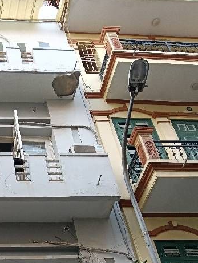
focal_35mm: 60
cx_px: -20
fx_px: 457
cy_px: 280
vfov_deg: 29.4
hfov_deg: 23.0
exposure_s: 1/33.3
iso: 125
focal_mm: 3.98
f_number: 1.8
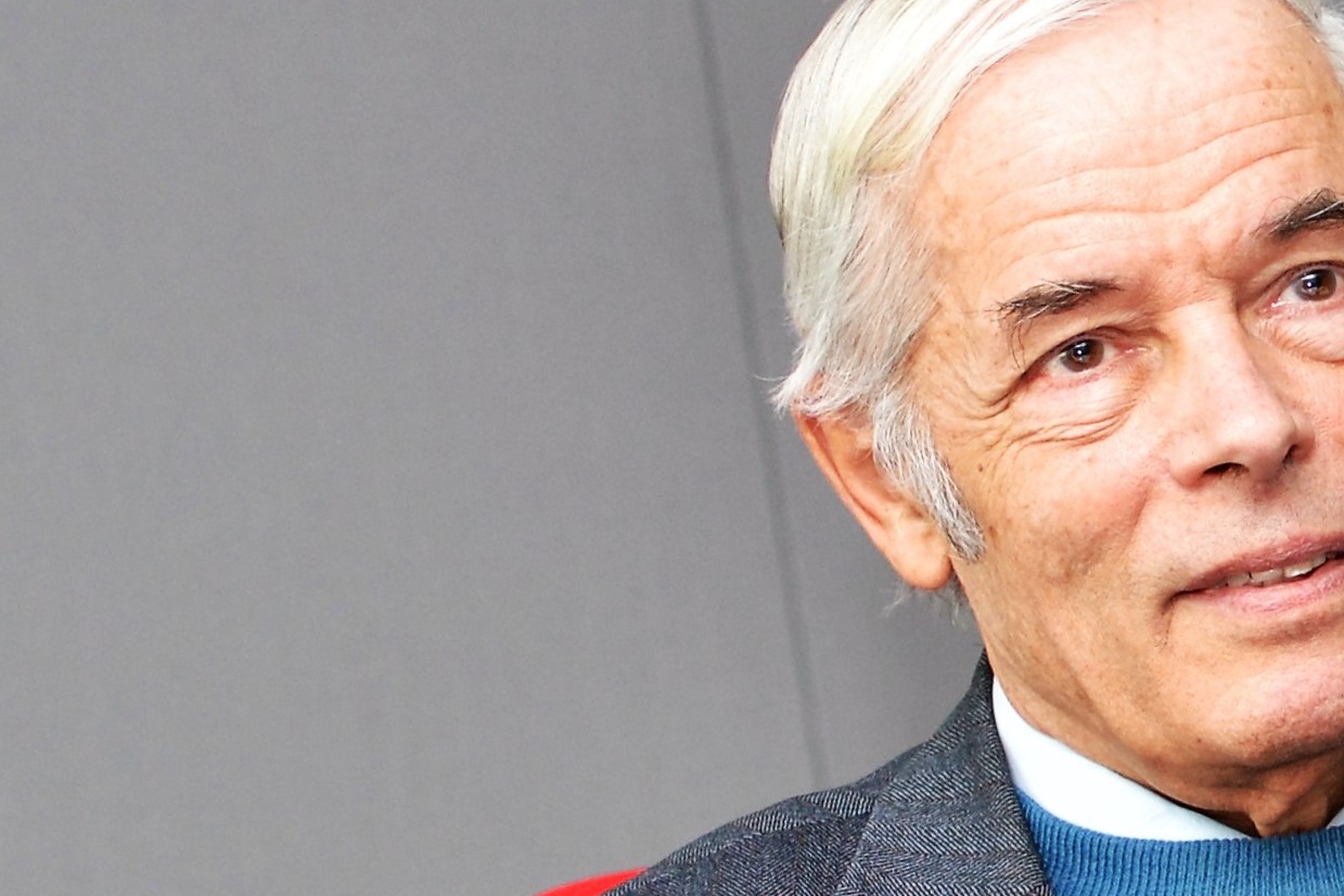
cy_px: 546
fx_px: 4787
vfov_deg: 10.7
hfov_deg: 15.4
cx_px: 1624
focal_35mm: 128
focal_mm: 35
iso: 400
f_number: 2.8
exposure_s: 1/200
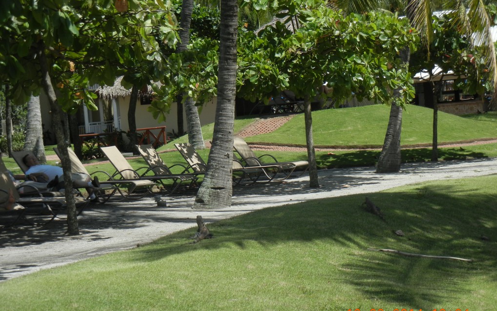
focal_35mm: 95
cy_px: 166
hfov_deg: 21.9
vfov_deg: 13.8
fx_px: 1287
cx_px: 250
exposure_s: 1/256
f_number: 8.8
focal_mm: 16
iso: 160
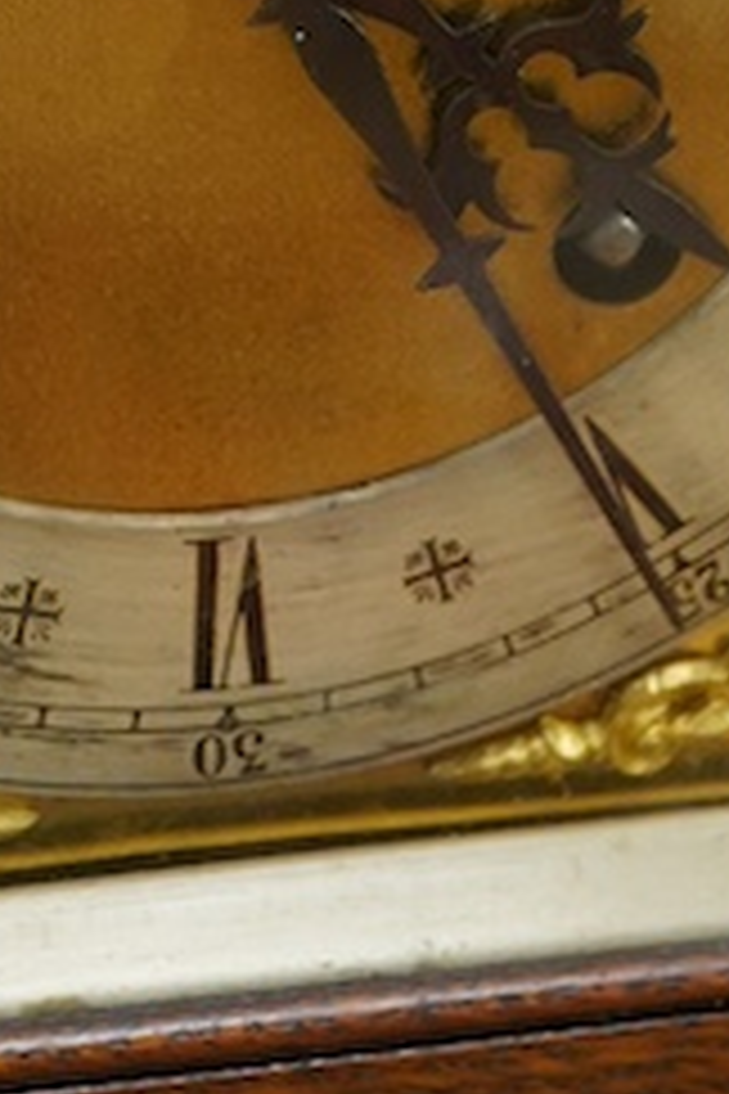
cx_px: 58
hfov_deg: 8.2
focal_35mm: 167
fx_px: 5072
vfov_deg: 12.1
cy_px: -90
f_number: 5.6
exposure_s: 1/125
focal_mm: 30
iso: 1250
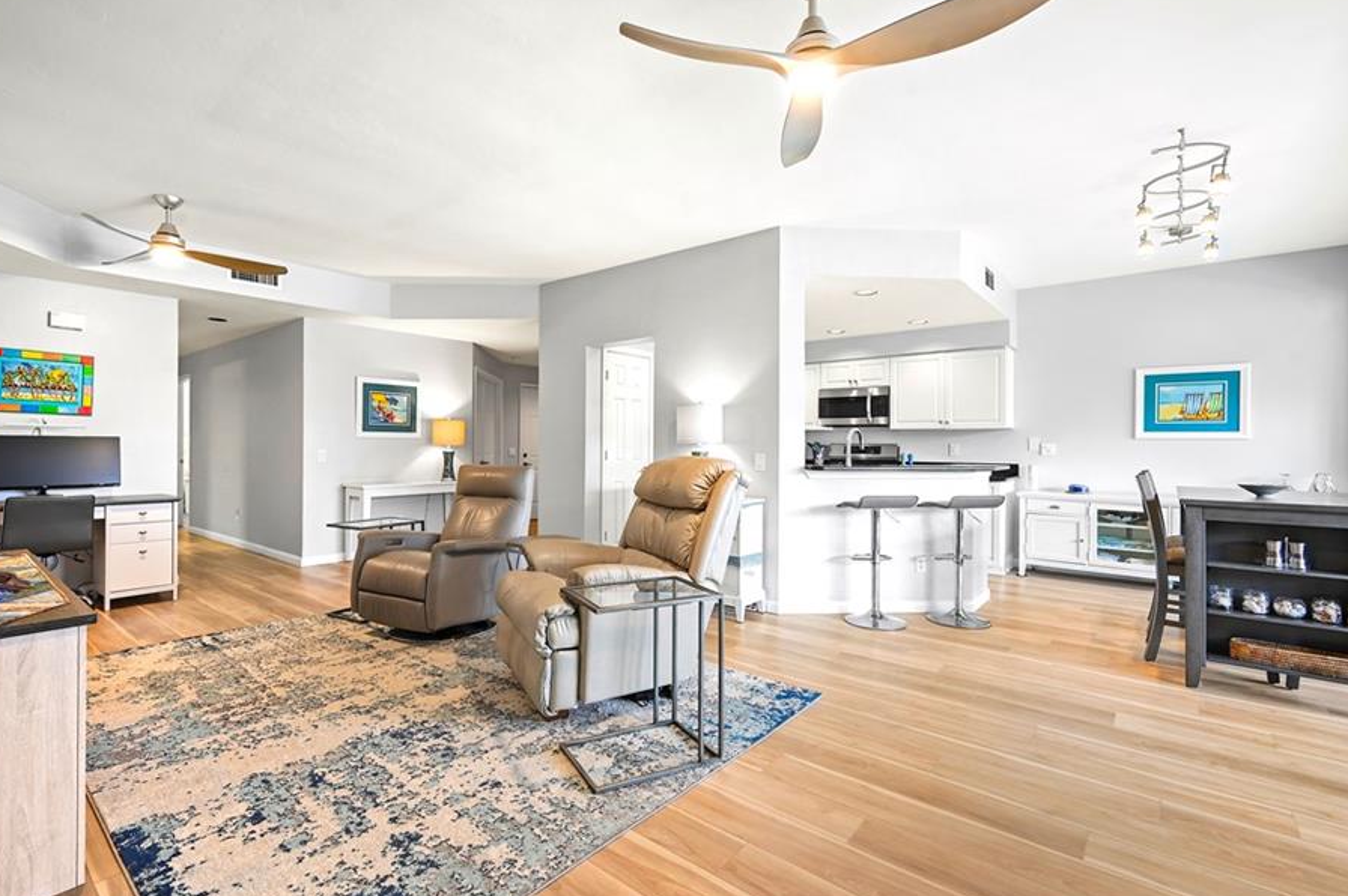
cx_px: 629
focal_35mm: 16
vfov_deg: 73.6
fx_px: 599
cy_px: 465
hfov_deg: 96.6
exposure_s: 1
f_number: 8
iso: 100
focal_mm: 14
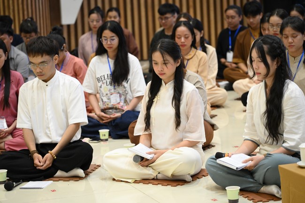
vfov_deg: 11.4
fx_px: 1016
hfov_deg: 17.1
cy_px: 102
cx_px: 152
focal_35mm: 120
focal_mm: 120
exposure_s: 1/160
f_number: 4
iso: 3200
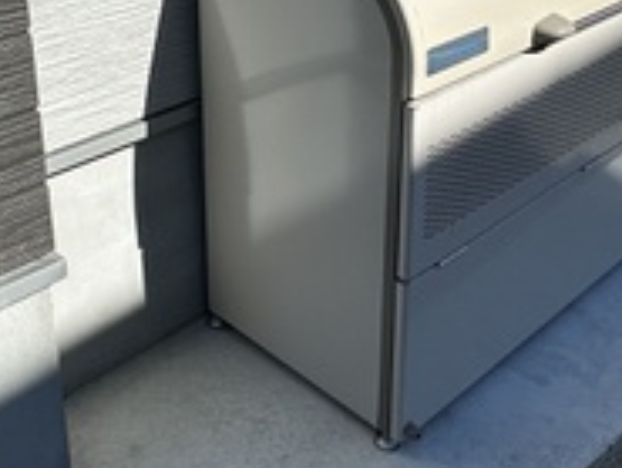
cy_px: 2
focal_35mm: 53
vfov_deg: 26.1
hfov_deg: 36.1
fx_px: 953
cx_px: 323
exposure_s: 1/3205
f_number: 2.2
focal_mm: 2.22
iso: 50
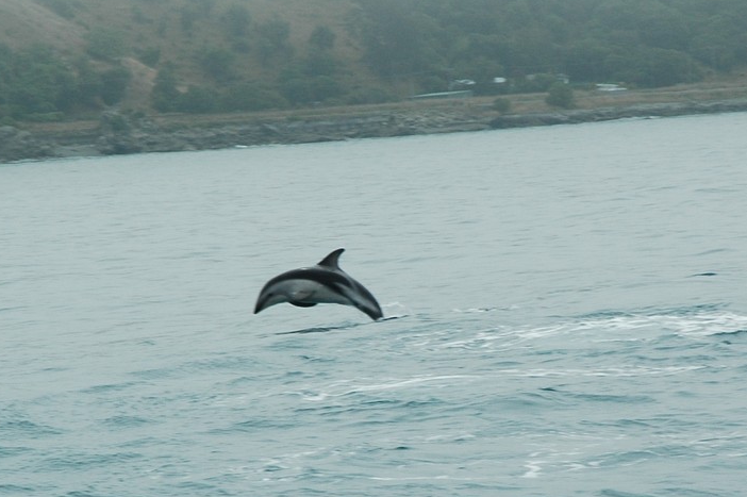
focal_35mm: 225
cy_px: 359
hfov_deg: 9.2
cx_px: 431
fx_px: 4665
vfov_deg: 6.1
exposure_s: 1/500
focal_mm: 70
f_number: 11
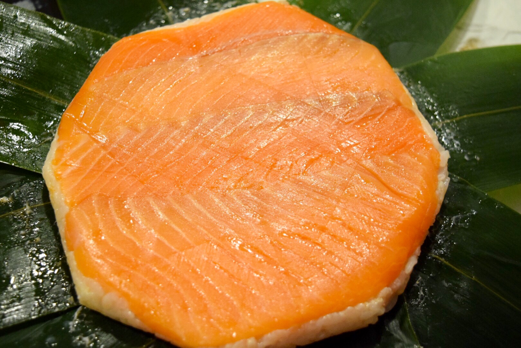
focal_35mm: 51
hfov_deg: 38.9
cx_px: 260
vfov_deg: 26.5
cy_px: 174
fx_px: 738
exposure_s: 1/80
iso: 3200
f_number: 4.5
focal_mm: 34
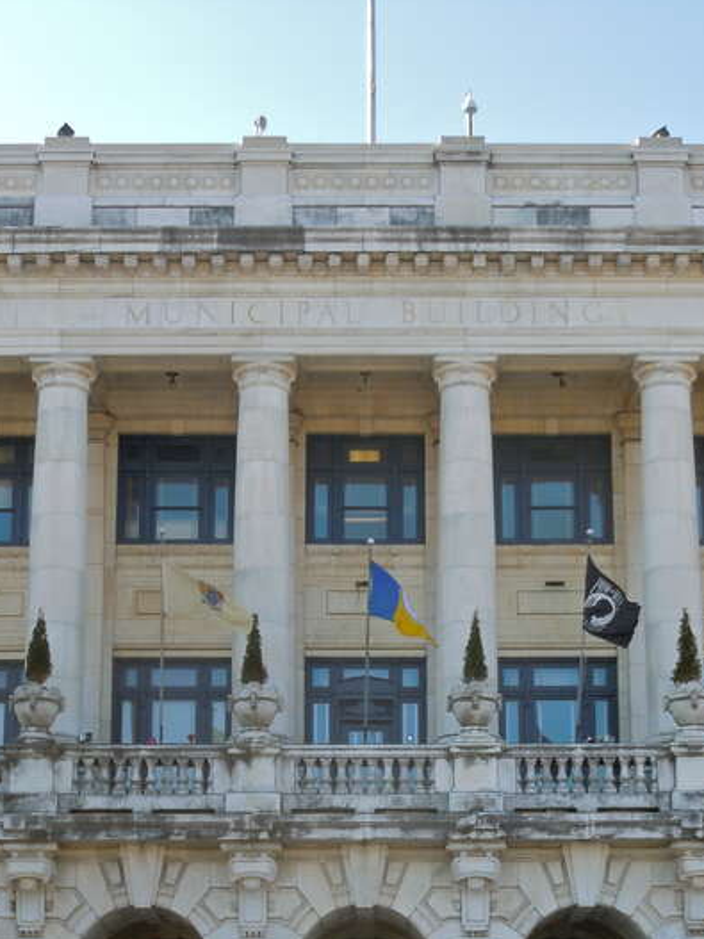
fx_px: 2224
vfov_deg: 23.6
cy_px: 706
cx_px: 410
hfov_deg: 18.0
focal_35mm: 82
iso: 100
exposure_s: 1/160
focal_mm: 9.6
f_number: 4.9
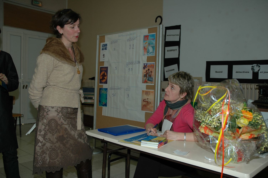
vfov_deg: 36.8
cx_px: 134
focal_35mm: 36
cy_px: 89
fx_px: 268
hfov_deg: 53.2
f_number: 4
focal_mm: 24
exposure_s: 1/60
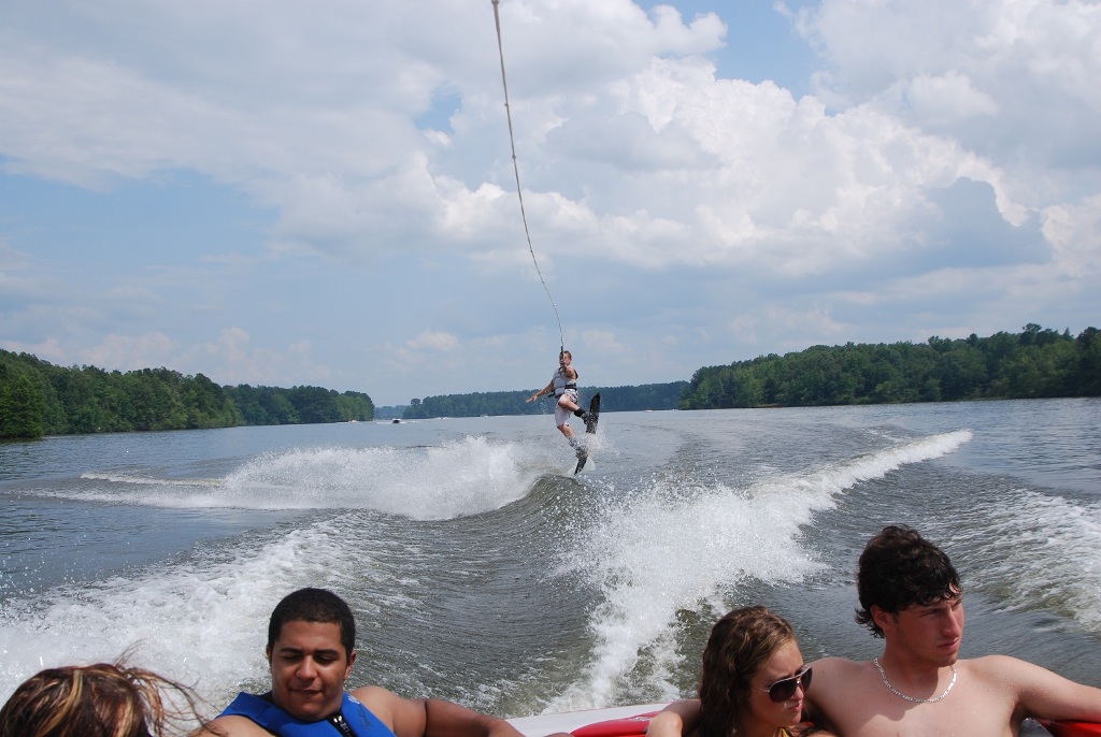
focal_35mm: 36
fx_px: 1103
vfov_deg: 37.0
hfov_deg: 53.1
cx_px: 550
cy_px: 368
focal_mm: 24
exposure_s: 1/320
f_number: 9
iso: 100
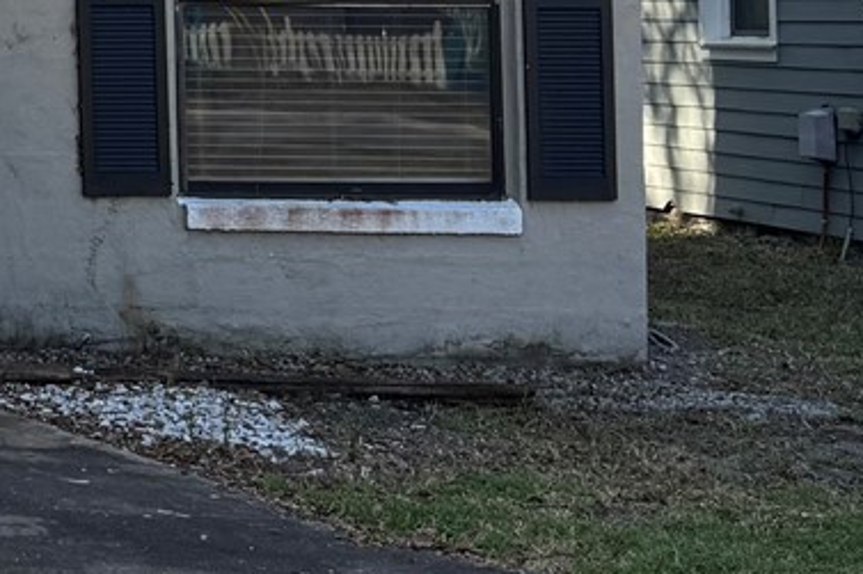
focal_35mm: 106
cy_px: -149
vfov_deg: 12.5
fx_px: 2540
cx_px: -554
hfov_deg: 16.9
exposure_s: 1/1010
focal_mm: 6.76
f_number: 1.78
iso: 80
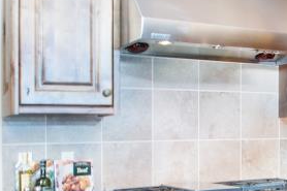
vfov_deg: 18.3
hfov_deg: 25.0
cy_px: 238
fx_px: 558
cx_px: 374
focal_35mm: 70
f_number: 8
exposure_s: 1/5
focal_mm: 19
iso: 100
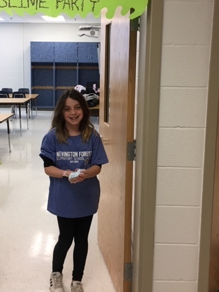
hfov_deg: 33.4
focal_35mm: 43
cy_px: 114
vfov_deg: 43.6
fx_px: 363
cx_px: 82
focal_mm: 4.15
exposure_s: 1/30
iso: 40
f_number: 2.2
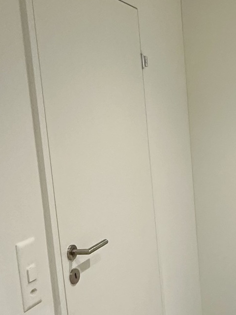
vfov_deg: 34.3
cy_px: 185
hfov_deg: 20.8
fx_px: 509
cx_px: 383
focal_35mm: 56
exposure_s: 1/50
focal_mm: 2.22
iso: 250
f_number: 2.2
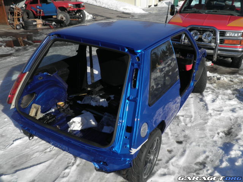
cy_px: 91
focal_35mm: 31
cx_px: 122
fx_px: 218
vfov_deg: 45.4
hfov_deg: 58.4
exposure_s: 1/250
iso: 100
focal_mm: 5.5
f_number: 8.4
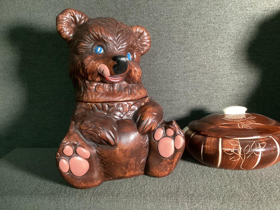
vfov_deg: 45.4
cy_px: 105
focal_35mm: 31
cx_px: 140
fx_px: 251
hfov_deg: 58.3
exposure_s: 1/30
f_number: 2.4
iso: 640
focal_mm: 3.3
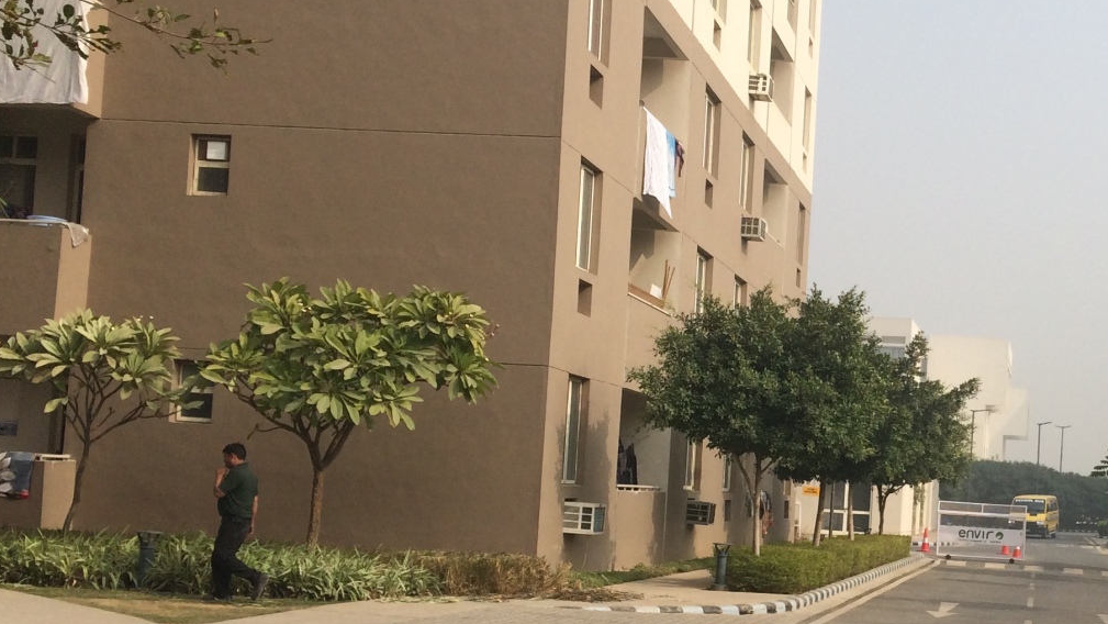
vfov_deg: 21.0
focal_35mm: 57
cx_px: 941
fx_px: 1675
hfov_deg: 35.0
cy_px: 430
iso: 32
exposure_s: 1/2053
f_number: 2.2
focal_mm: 4.15
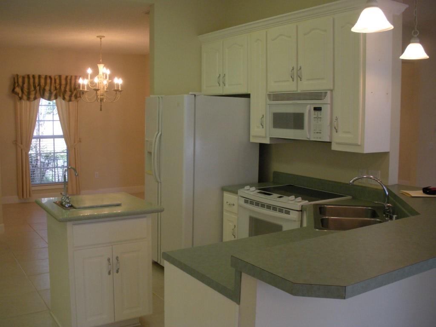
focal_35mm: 36
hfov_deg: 51.4
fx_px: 453
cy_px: 164
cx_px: 218
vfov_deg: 39.7
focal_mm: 6.3
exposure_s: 1/63.7
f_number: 3.5
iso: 238
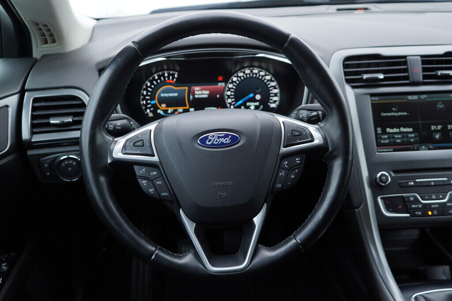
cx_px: 226
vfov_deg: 36.9
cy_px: 150
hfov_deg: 53.1
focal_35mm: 36
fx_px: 452
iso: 160
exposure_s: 1/40
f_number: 2.8
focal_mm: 24
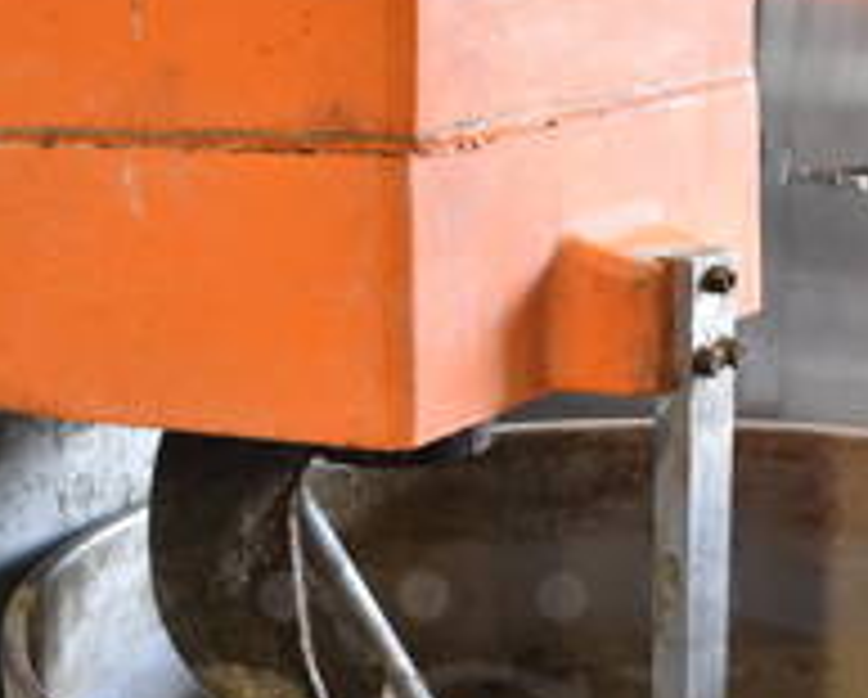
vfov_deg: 18.5
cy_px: 779
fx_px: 2058
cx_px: 423
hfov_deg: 23.8
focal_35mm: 80
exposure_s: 1/125
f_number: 3.5
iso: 800
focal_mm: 18
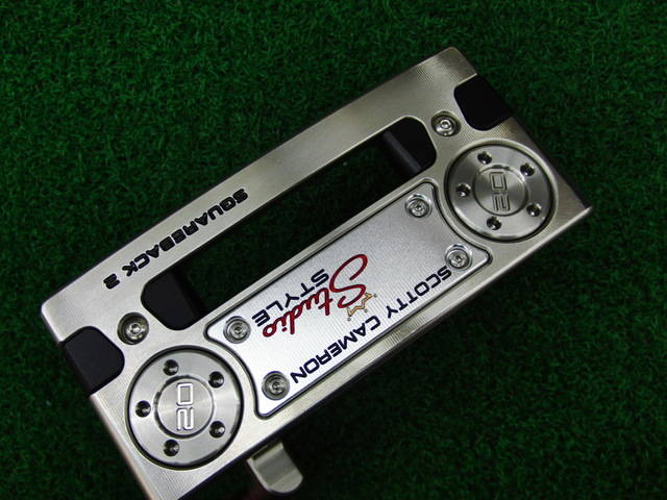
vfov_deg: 38.7
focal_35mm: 37
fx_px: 713
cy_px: 250
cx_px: 334
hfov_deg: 50.1
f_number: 3.6
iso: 160
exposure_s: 1/80
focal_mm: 6.42
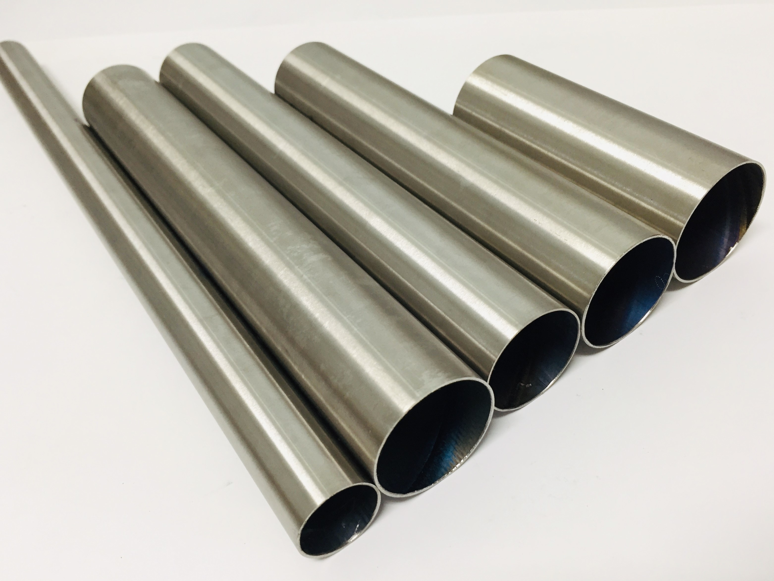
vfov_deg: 48.2
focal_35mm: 29
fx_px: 649
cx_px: 387
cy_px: 290
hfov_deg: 61.7
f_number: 2.2
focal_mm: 4.15
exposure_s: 1/30
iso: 100
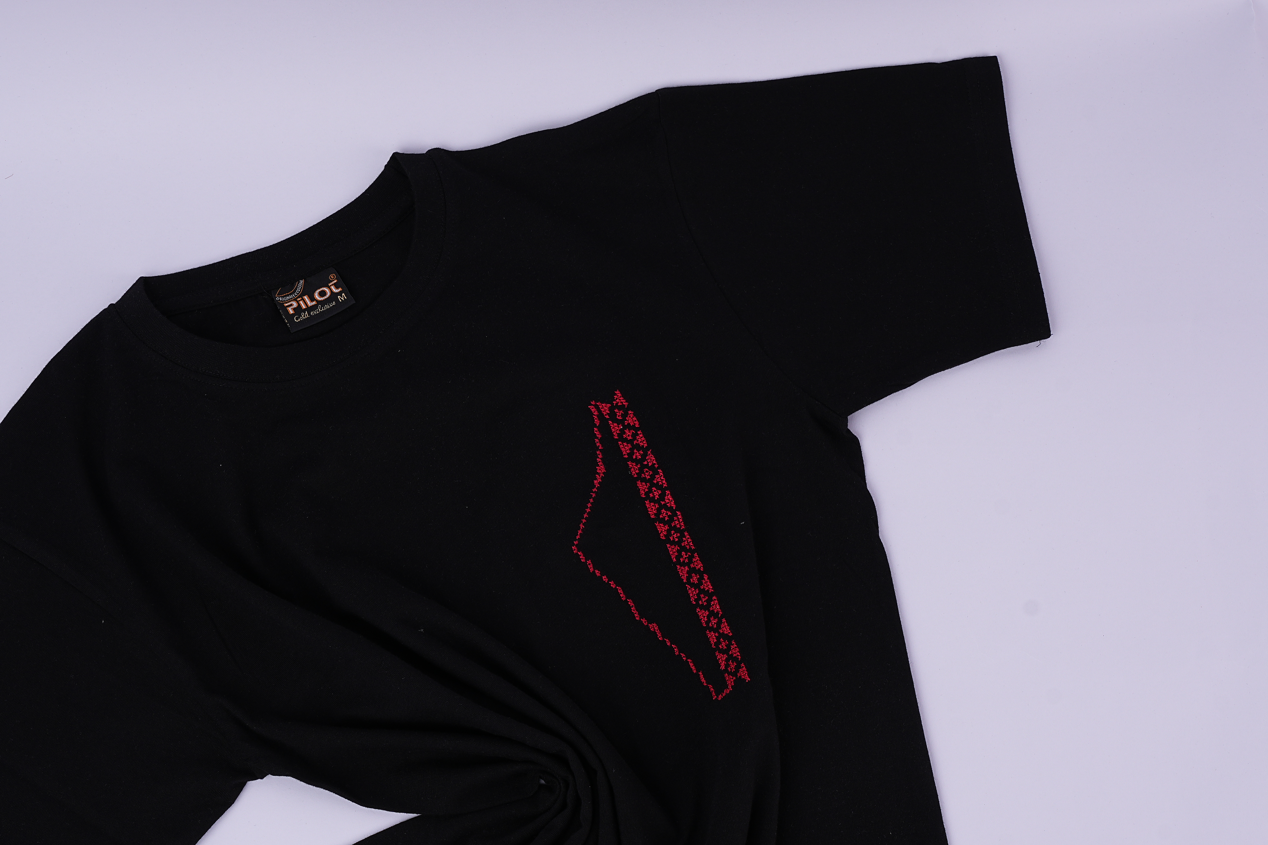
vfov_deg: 23.8
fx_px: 2008
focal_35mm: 57
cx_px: 634
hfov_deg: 35.1
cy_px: 422
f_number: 11
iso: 125
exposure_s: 1/160
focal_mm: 38
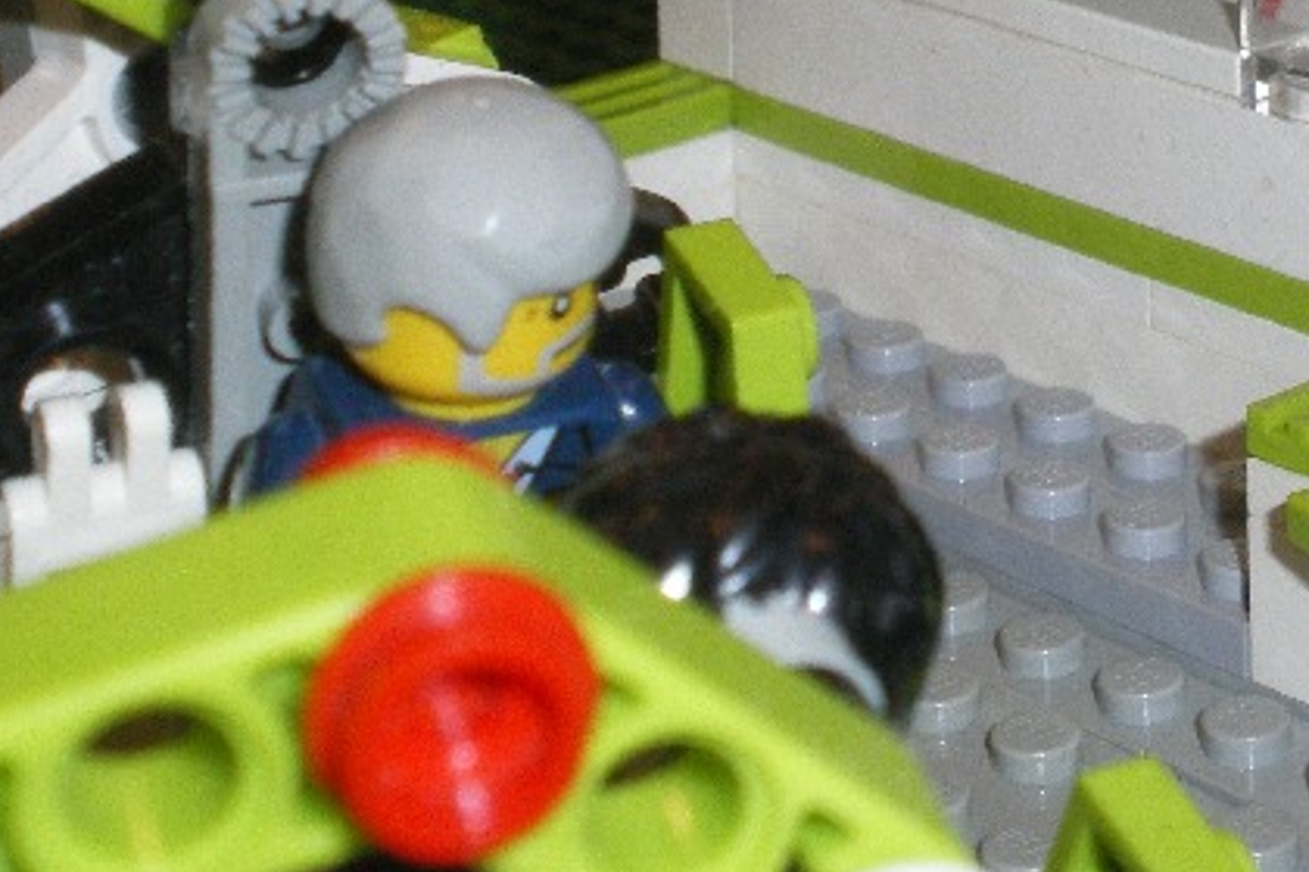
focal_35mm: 117
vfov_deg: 11.6
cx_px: 1159
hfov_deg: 17.3
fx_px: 4254
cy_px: -31
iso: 320
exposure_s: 1/60
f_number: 5.9
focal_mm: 10.3
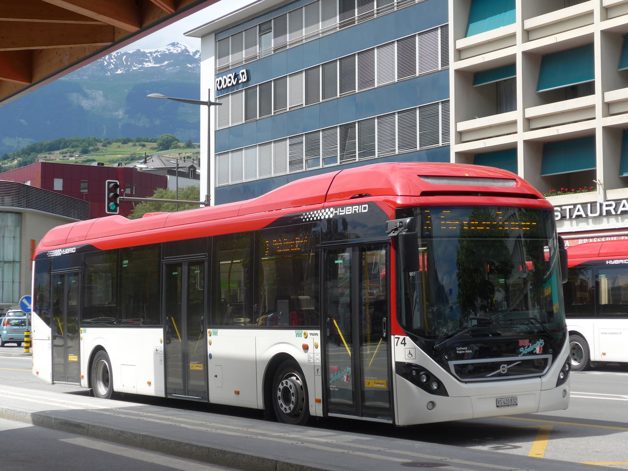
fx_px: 1197
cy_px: 236
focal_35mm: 66
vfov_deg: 22.3
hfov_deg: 29.4
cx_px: 314
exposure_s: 1/800
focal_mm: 13.4
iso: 80
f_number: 3.9
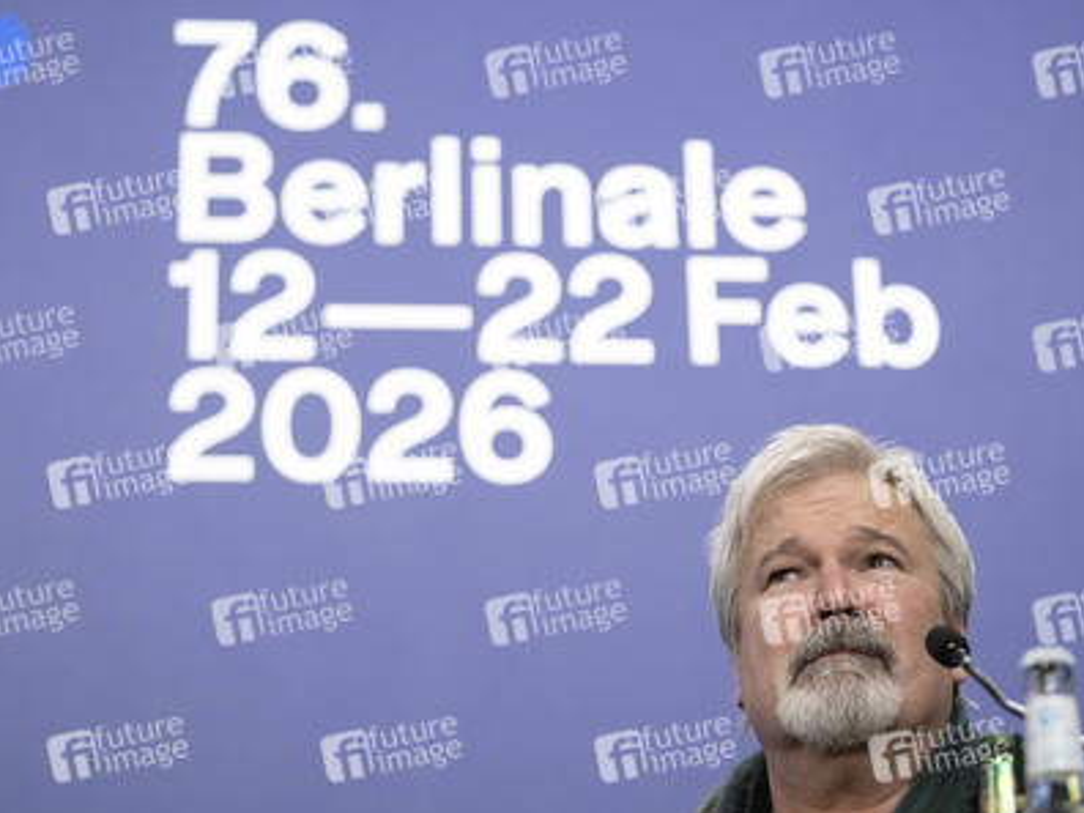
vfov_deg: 16.1
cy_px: 408
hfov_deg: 21.3
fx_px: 2881
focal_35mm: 92
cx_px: 593
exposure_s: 1/640
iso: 2000
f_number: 2.8
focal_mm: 56.3
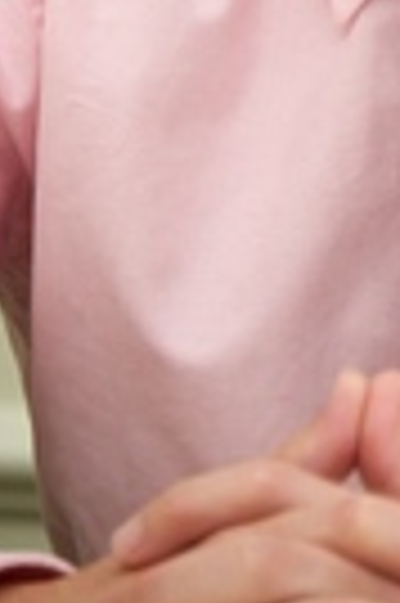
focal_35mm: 477
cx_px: 566
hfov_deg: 2.9
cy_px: -238
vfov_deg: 4.3
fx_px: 7970
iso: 500
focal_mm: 160
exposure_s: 1/60
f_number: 5.6
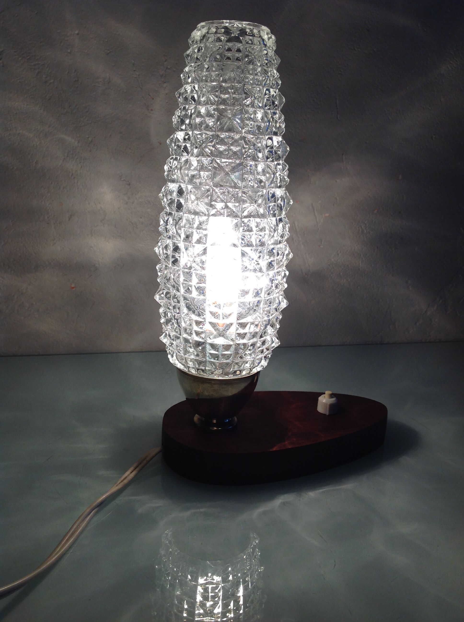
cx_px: 232
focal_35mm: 35
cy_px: 311
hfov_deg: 40.6
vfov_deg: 52.7
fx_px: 627
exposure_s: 1/100
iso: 64
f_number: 2.4
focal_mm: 4.28
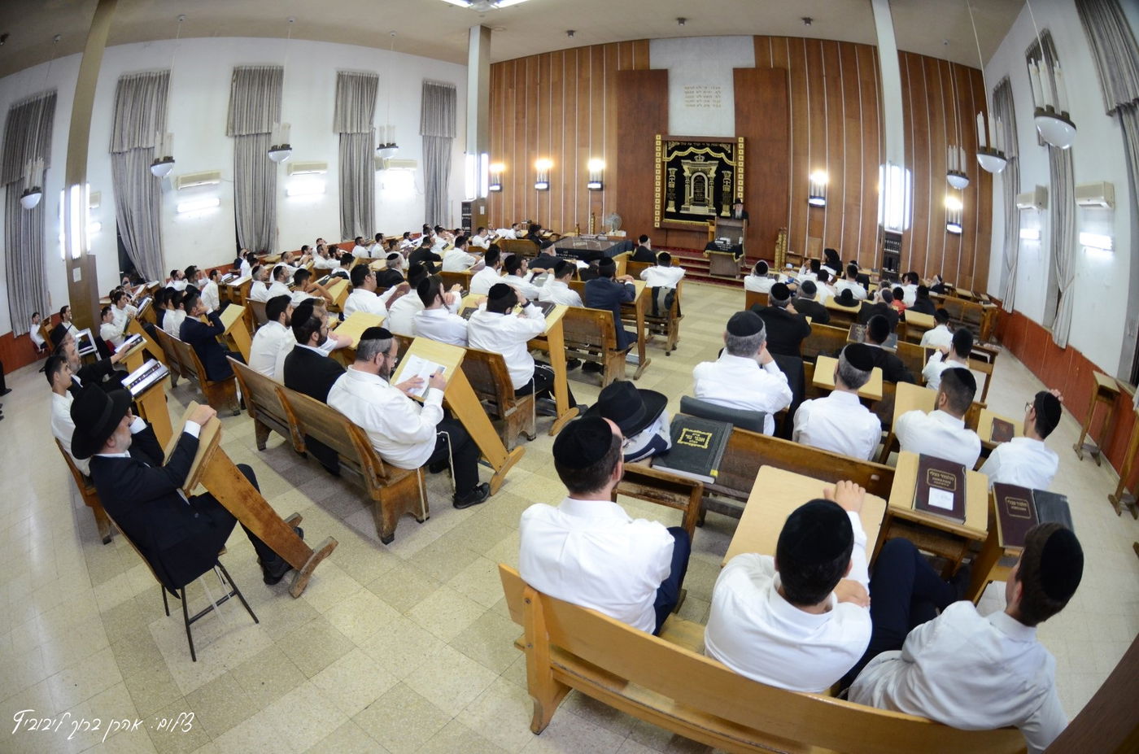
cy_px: 377
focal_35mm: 16
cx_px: 570
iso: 1250
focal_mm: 10.5
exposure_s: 1/160
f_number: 3.2
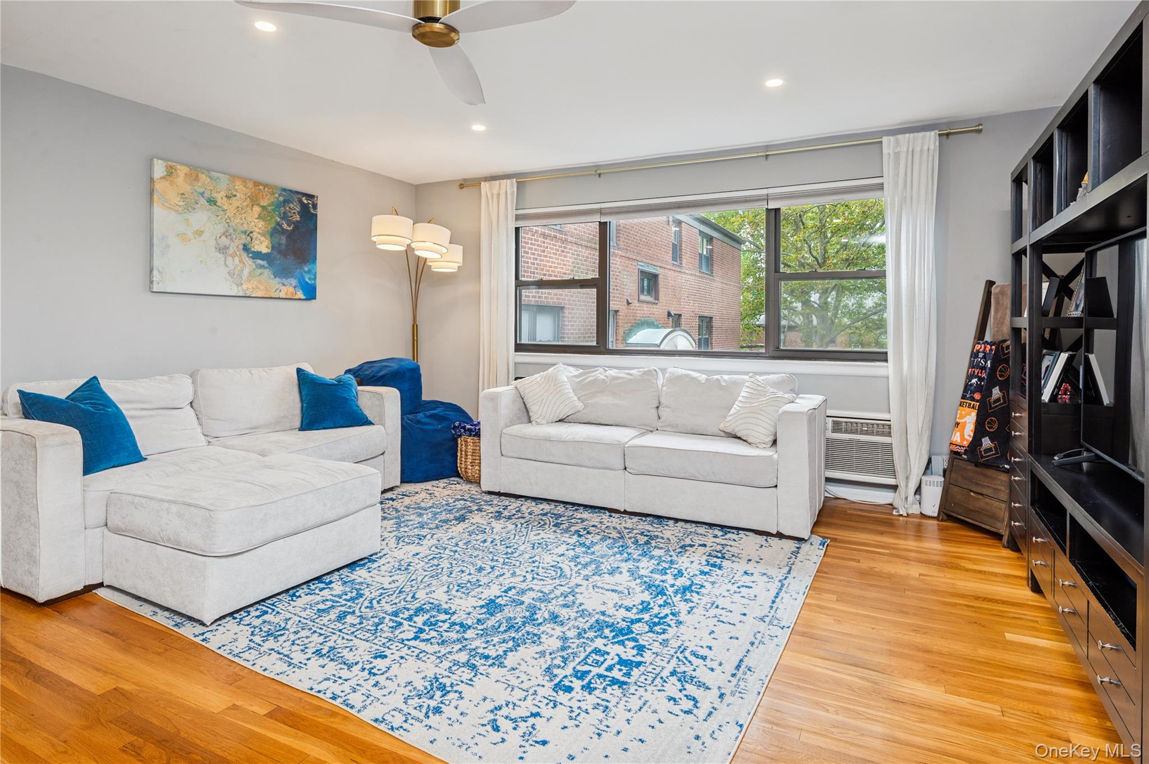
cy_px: 382
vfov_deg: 64.5
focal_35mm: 19
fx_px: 606
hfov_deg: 87.0
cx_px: 574
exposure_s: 1/13
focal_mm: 19
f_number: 11
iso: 200
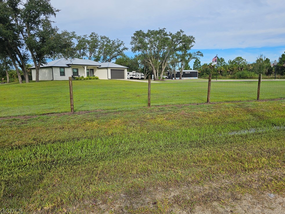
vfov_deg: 56.8
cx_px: 144
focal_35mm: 24
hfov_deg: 71.6
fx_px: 198
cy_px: 106
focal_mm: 6.3
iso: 10
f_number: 1.7
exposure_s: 1/794
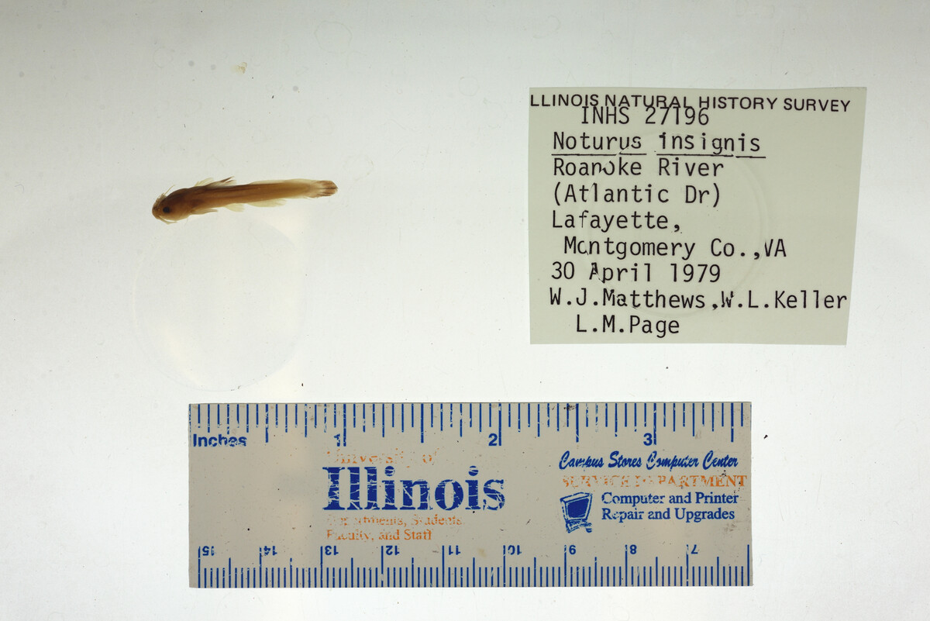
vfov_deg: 22.6
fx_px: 1550
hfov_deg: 33.4
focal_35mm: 60
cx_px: 465
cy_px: 310
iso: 100
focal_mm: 60
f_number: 10
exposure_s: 1/200
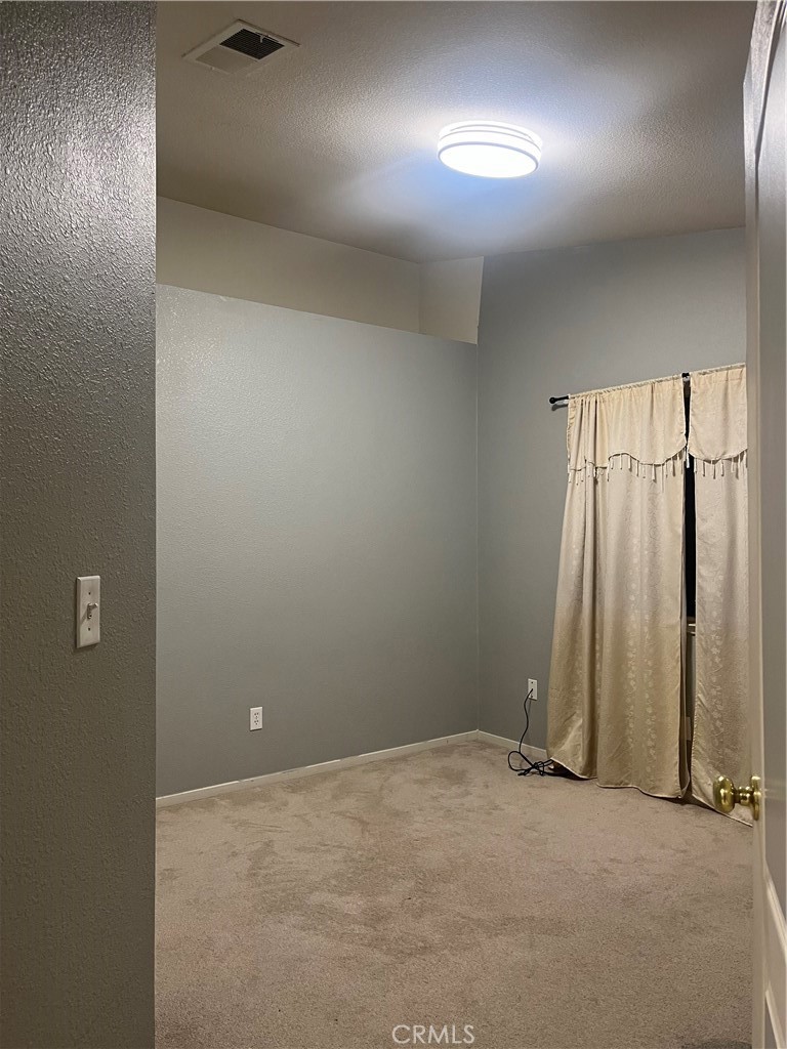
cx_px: 394
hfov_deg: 53.1
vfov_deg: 67.3
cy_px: 524
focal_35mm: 26
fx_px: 788
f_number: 1.6
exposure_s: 1/60
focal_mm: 5.1
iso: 125
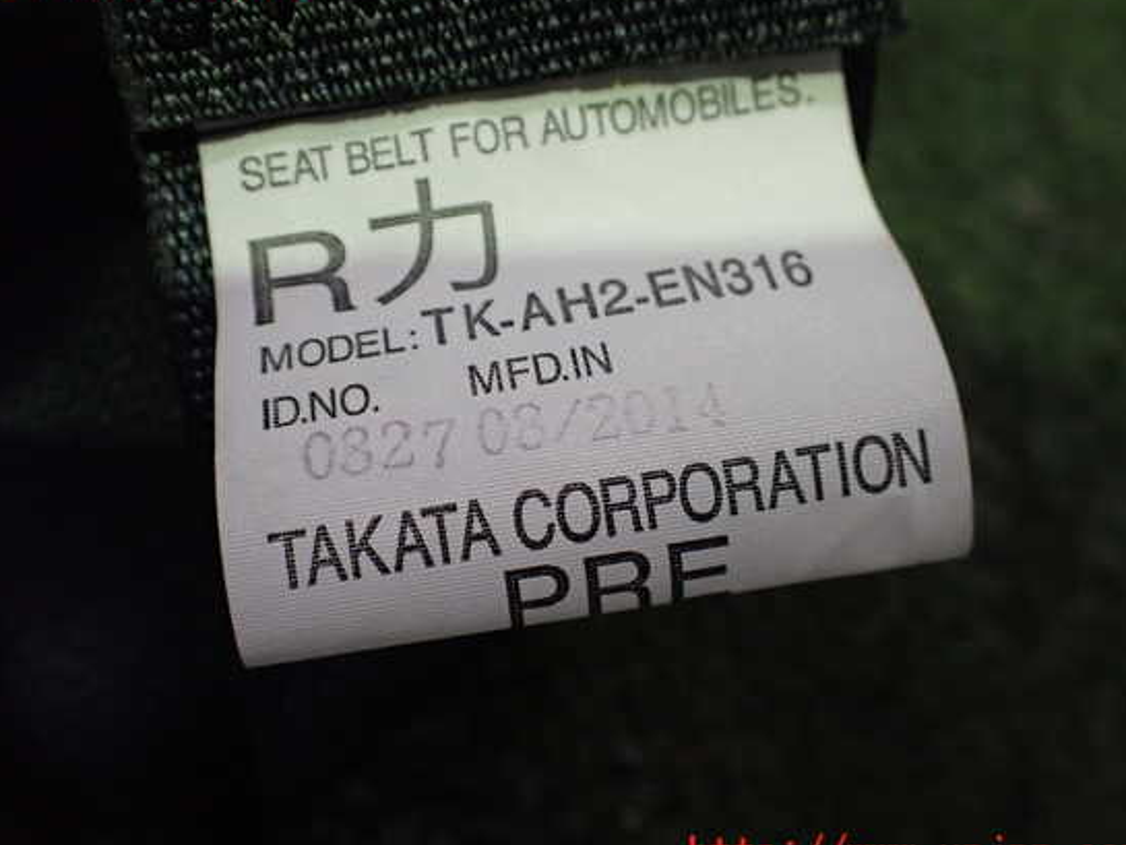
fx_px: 1074
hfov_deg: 55.3
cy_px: 417
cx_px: 535
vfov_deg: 43.0
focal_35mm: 33
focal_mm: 5.4
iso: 800
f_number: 2.3
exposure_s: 1/100
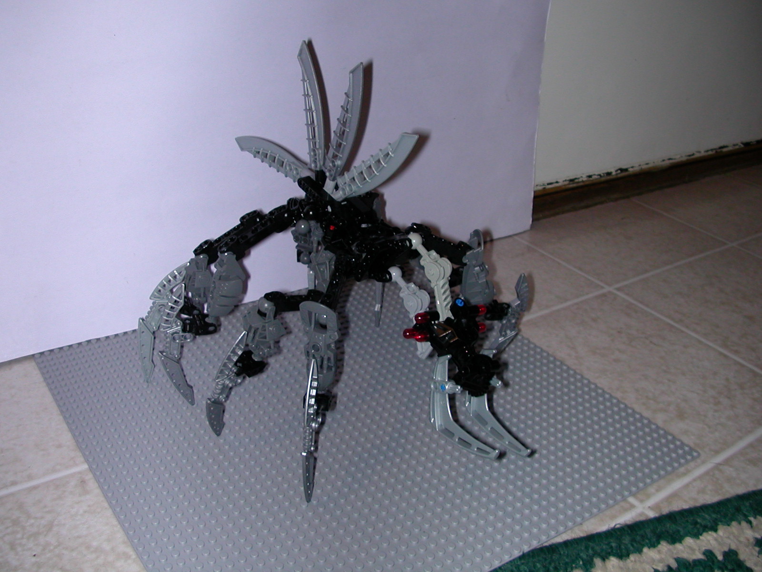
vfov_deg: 38.7
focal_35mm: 37
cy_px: 286
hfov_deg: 50.1
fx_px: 814
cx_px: 381
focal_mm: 5.6
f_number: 2.7
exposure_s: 1/59.9
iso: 100
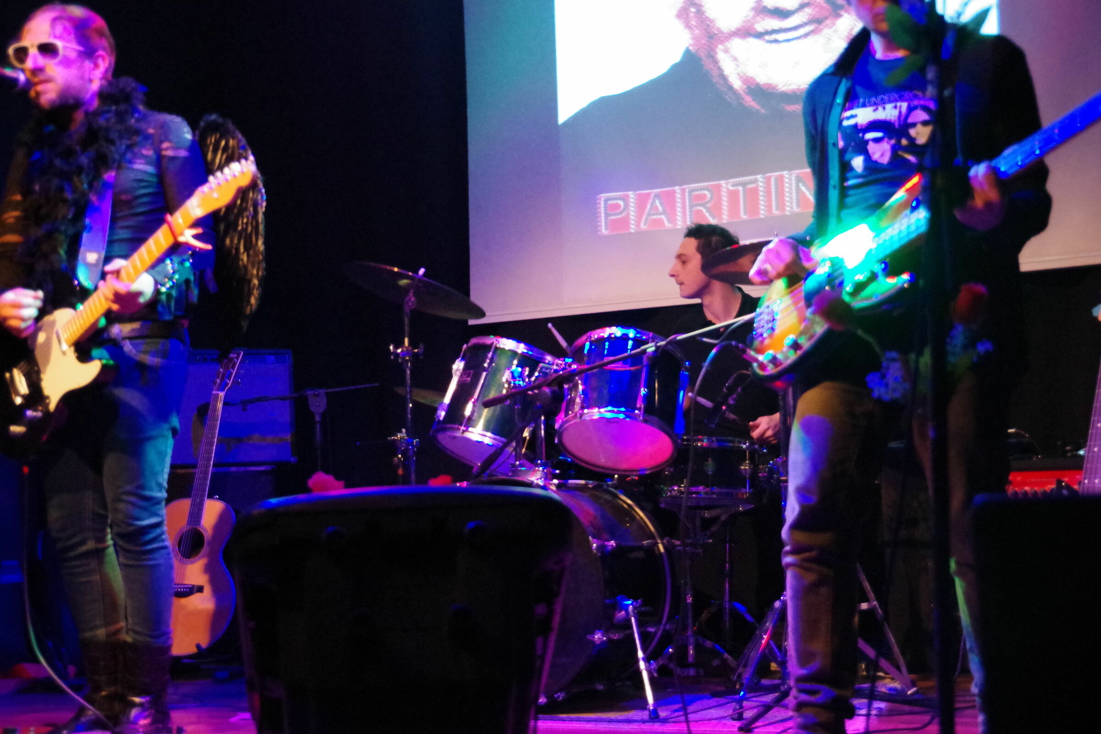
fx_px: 1407
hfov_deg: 42.7
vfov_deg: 29.2
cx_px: 550
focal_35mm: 46
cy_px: 367
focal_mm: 31
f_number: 4.5
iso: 12800
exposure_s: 1/100
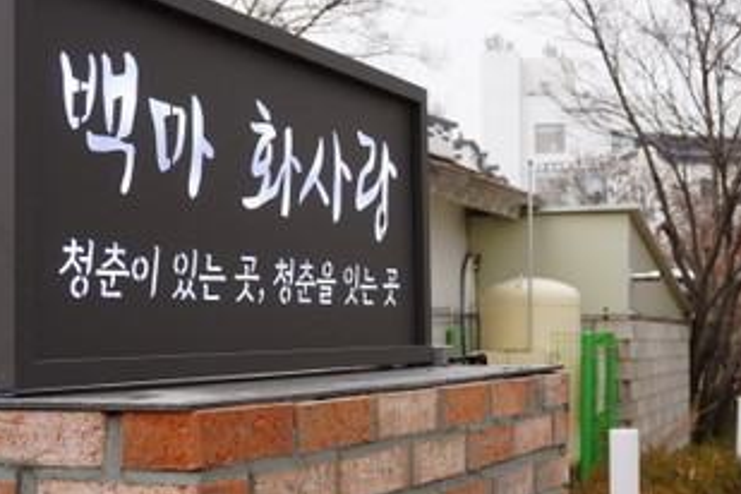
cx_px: 590
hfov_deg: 29.4
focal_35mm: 67
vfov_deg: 20.3
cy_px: 307
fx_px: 1378
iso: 100
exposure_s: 1/80
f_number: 4.5
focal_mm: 23
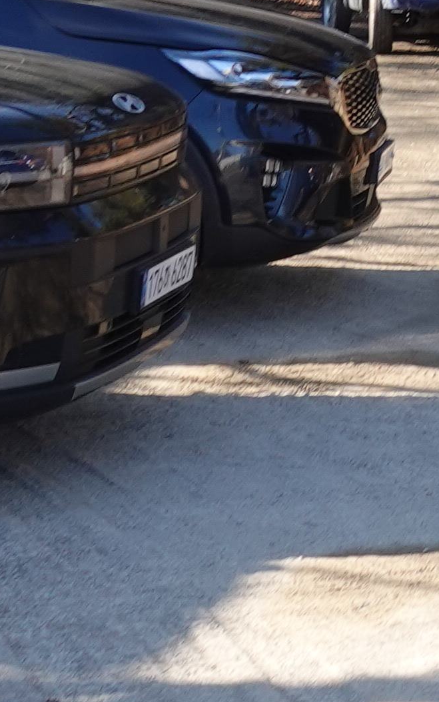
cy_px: -413
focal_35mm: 127
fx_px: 2430
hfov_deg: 8.8
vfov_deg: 15.0
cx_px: 1234
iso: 125
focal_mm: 8.8
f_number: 5.6
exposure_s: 1/100
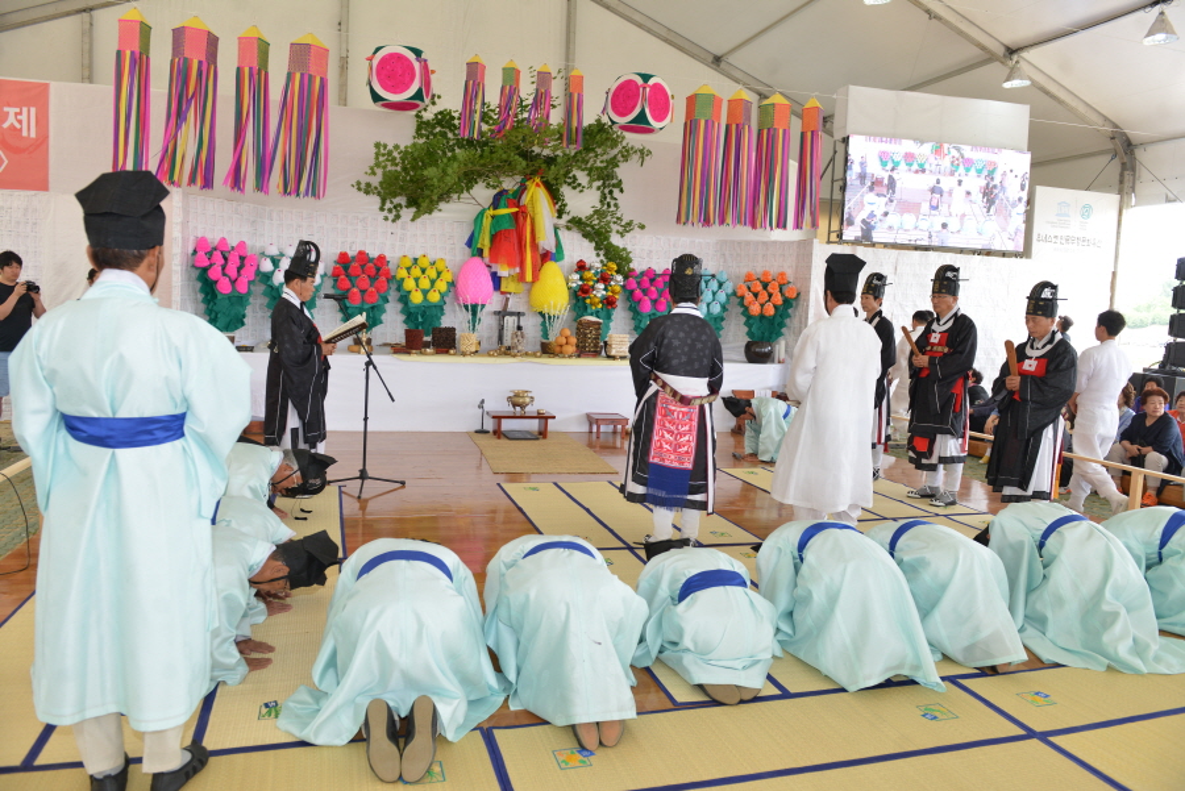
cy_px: 396
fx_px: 790
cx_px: 592
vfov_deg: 53.2
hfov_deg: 73.7
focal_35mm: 24
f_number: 5
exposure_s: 1/200
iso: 500
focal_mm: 24
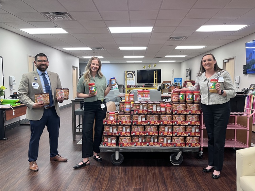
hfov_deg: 67.3
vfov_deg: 53.0
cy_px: 96
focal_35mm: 26
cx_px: 128
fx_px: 191
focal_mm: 5.1
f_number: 1.6
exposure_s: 1/60
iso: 100
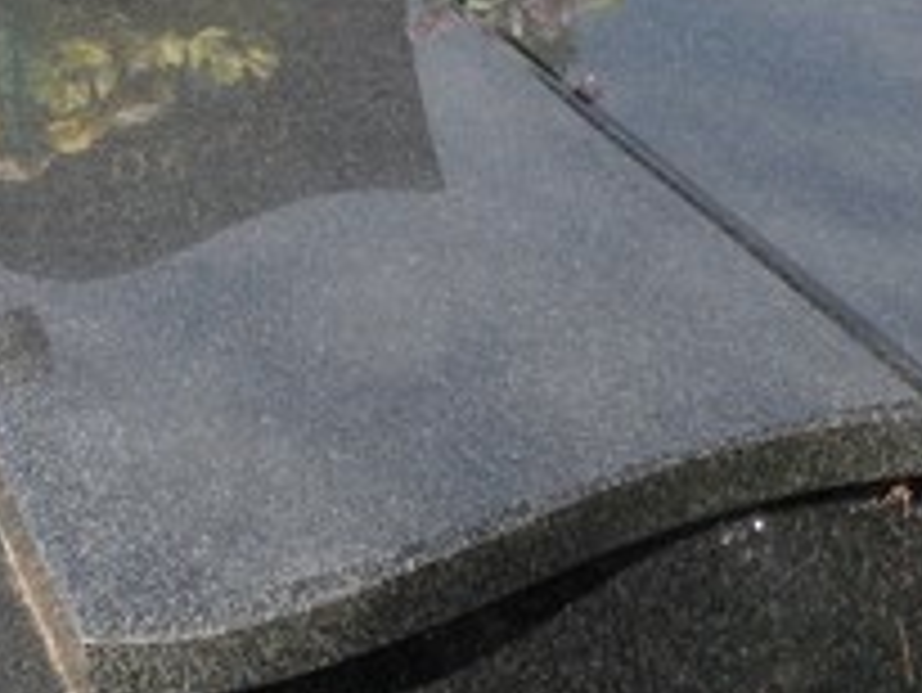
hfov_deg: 19.1
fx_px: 2745
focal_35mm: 103
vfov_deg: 14.2
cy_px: 27
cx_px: 481
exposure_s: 1/834
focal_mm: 4.12
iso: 50
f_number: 2.4
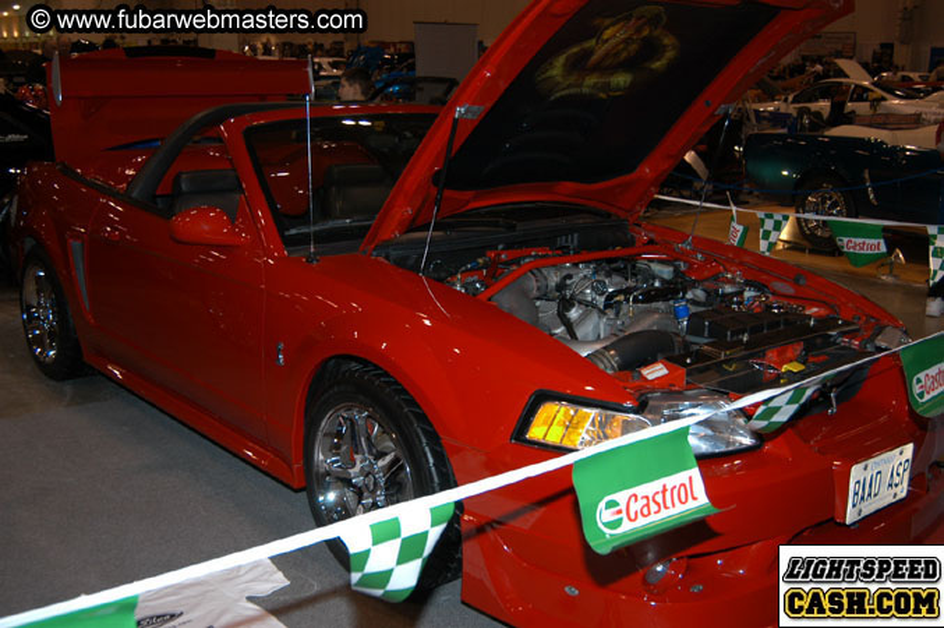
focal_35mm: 42
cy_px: 314
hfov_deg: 46.4
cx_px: 472
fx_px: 1100
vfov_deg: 31.8
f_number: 5
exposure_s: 1/60
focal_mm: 28
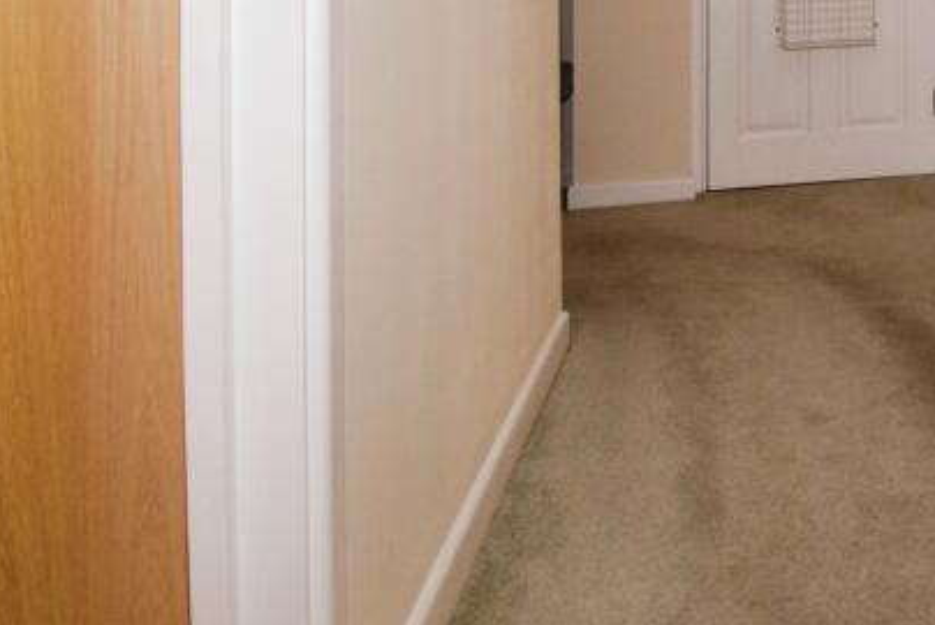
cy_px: -64
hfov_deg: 42.3
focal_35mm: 38
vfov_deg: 31.2
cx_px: 974
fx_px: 988
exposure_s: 1/60
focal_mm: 10
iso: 1000
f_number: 16
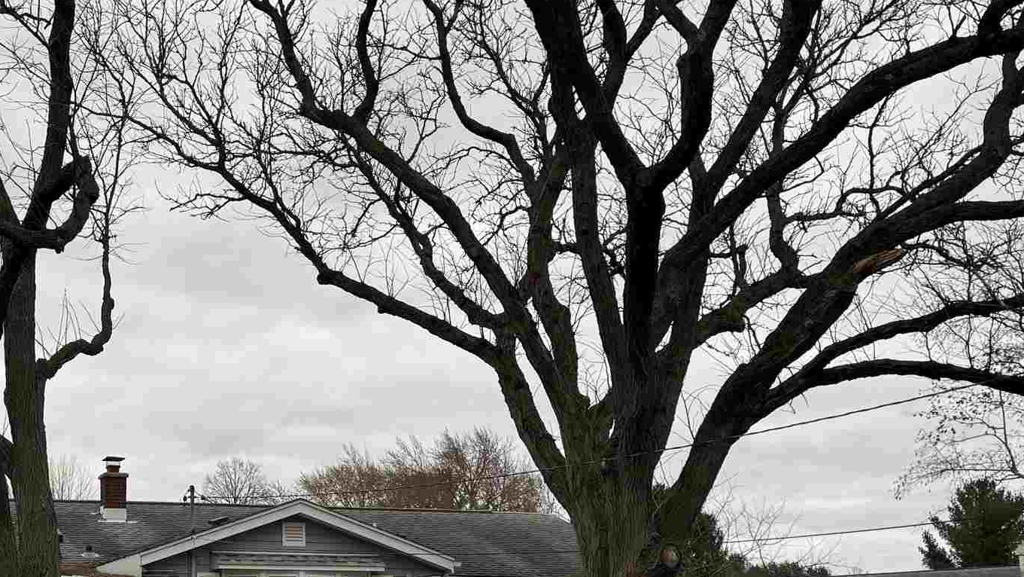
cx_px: 167
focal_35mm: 59
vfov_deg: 20.3
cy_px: 393
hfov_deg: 34.1
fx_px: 1602
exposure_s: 1/499
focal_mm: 6.76
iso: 80
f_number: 1.78
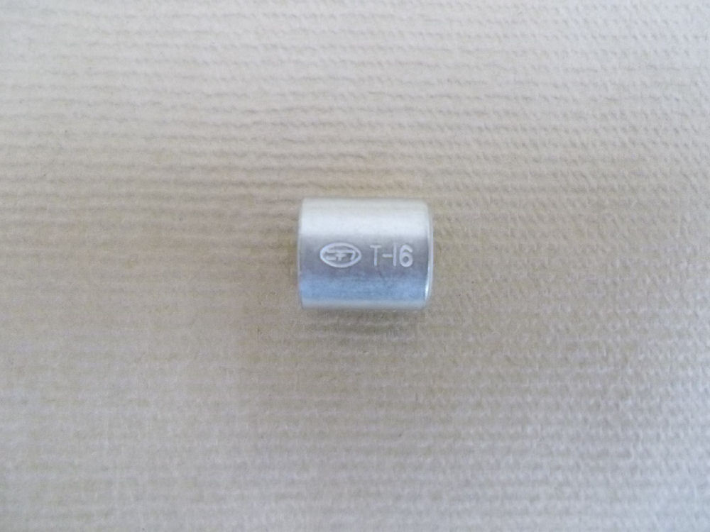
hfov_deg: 67.3
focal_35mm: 26
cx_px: 355
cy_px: 266
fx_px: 533
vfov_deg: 53.1
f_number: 3.2
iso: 800
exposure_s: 1/40
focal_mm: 4.6
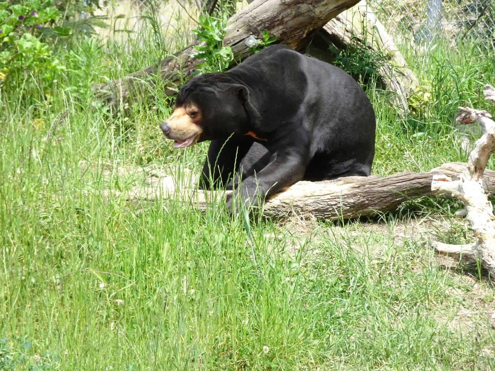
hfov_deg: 7.6
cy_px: 186
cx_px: 248
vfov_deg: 5.7
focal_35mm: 262
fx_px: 3747
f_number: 6.3
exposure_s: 1/500
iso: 500
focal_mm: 44.78
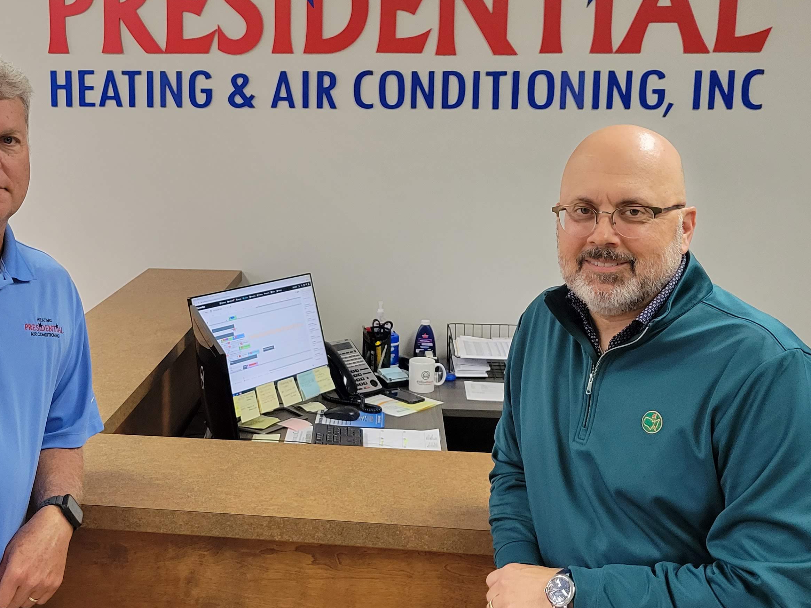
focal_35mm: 45
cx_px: 276
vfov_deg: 32.0
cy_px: 233
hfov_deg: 41.6
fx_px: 1054
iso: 320
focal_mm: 5.4
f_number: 1.8
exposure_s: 1/120
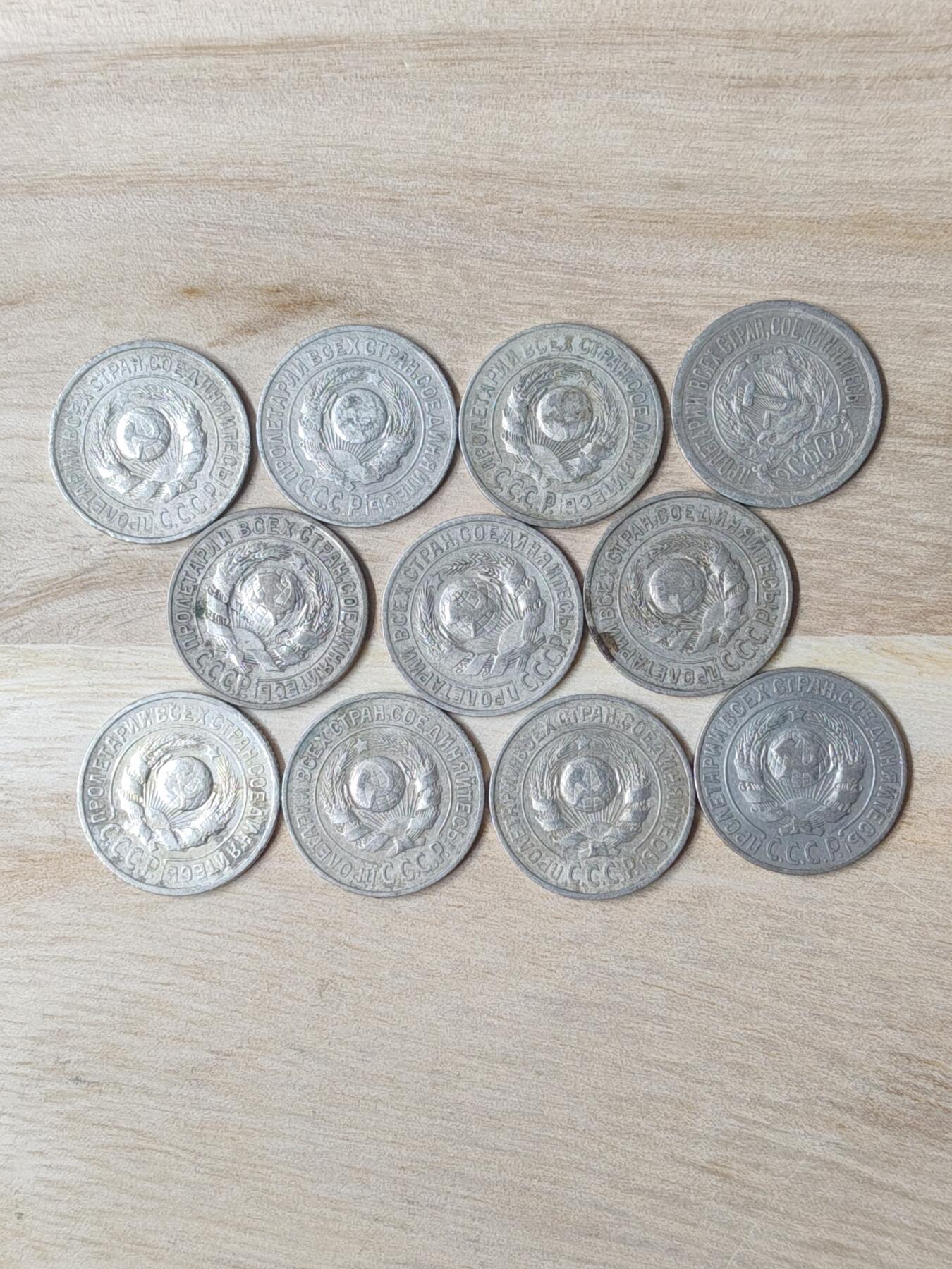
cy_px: 634
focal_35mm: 51
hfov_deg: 28.6
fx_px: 1870
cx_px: 476
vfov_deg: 37.5
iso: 620
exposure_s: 1/50
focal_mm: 4.84
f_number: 1.88
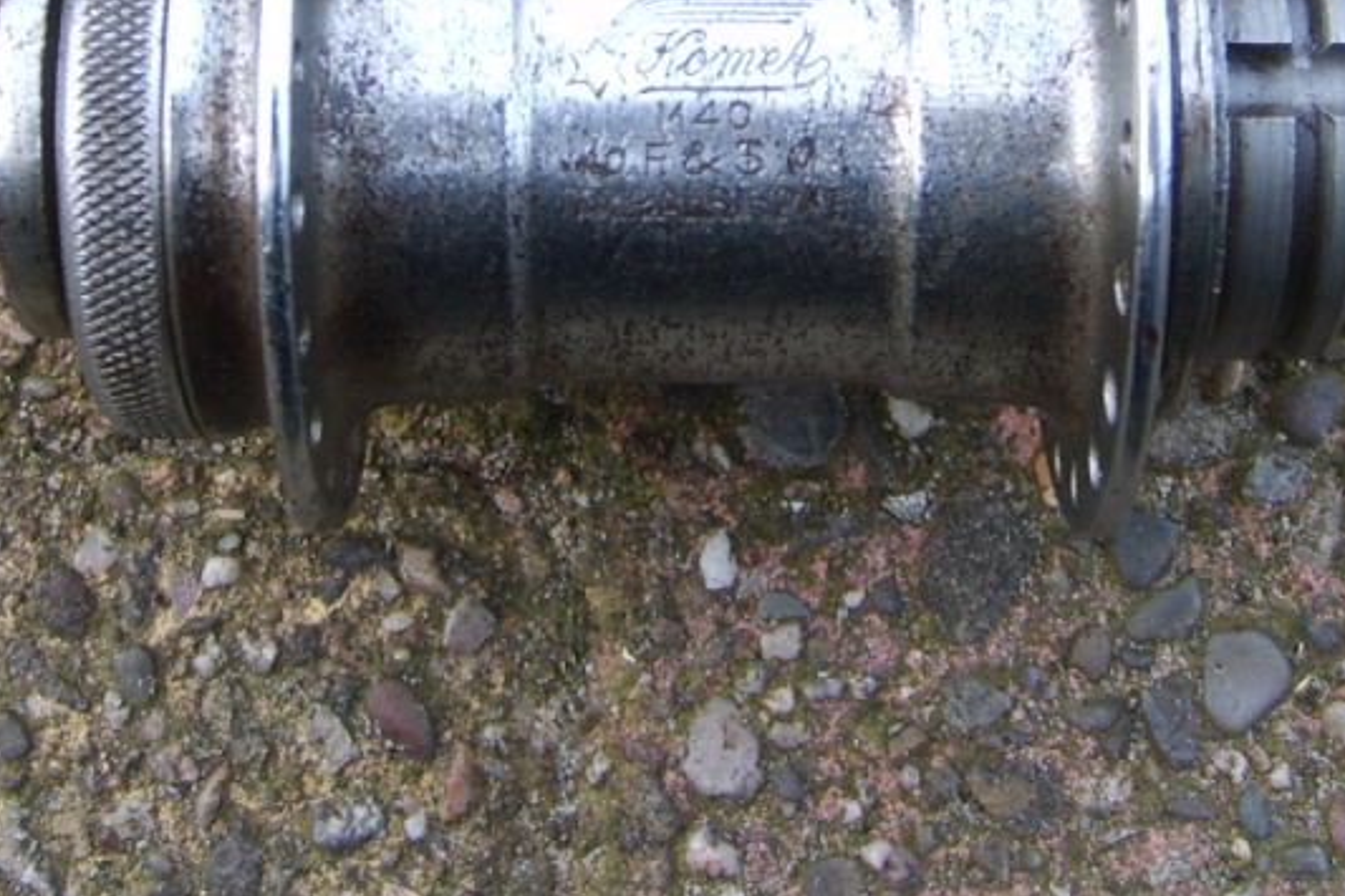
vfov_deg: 18.7
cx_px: 666
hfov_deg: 28.9
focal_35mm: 70
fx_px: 2614
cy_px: -68
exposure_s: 1/90
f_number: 2.8
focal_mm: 5.8
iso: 50
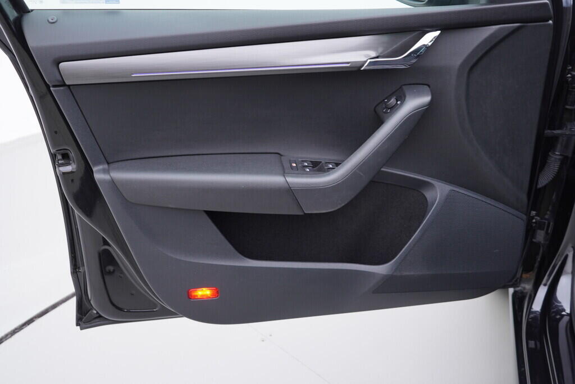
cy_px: 192
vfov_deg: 36.9
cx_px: 288
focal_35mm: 36
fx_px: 575
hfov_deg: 53.1
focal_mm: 24
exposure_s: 1/40
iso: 125
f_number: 2.8
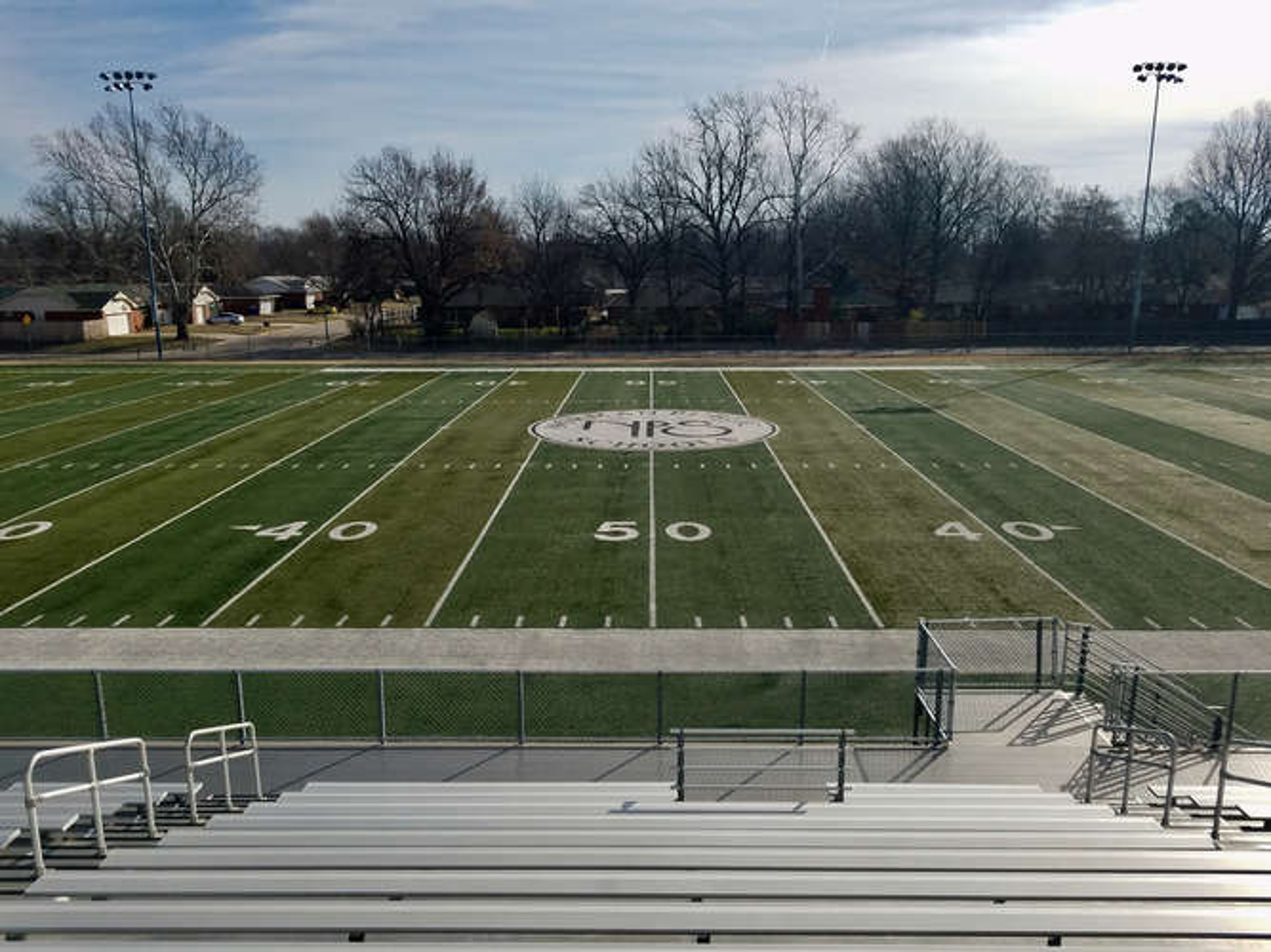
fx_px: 954
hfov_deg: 67.3
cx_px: 636
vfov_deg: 53.0
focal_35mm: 26
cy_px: 476
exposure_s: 1/4464
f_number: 1.7
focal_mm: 4.2
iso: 50
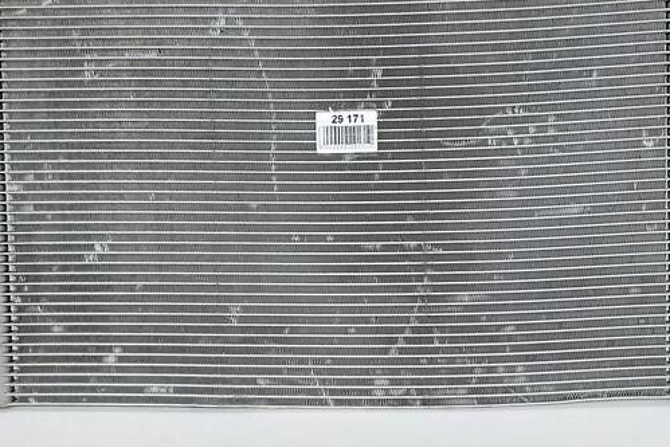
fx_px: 596
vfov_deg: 41.0
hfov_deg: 58.7
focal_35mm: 32
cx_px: 341
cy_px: 188
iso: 160
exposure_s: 1/50
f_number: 1.8
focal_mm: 5.23
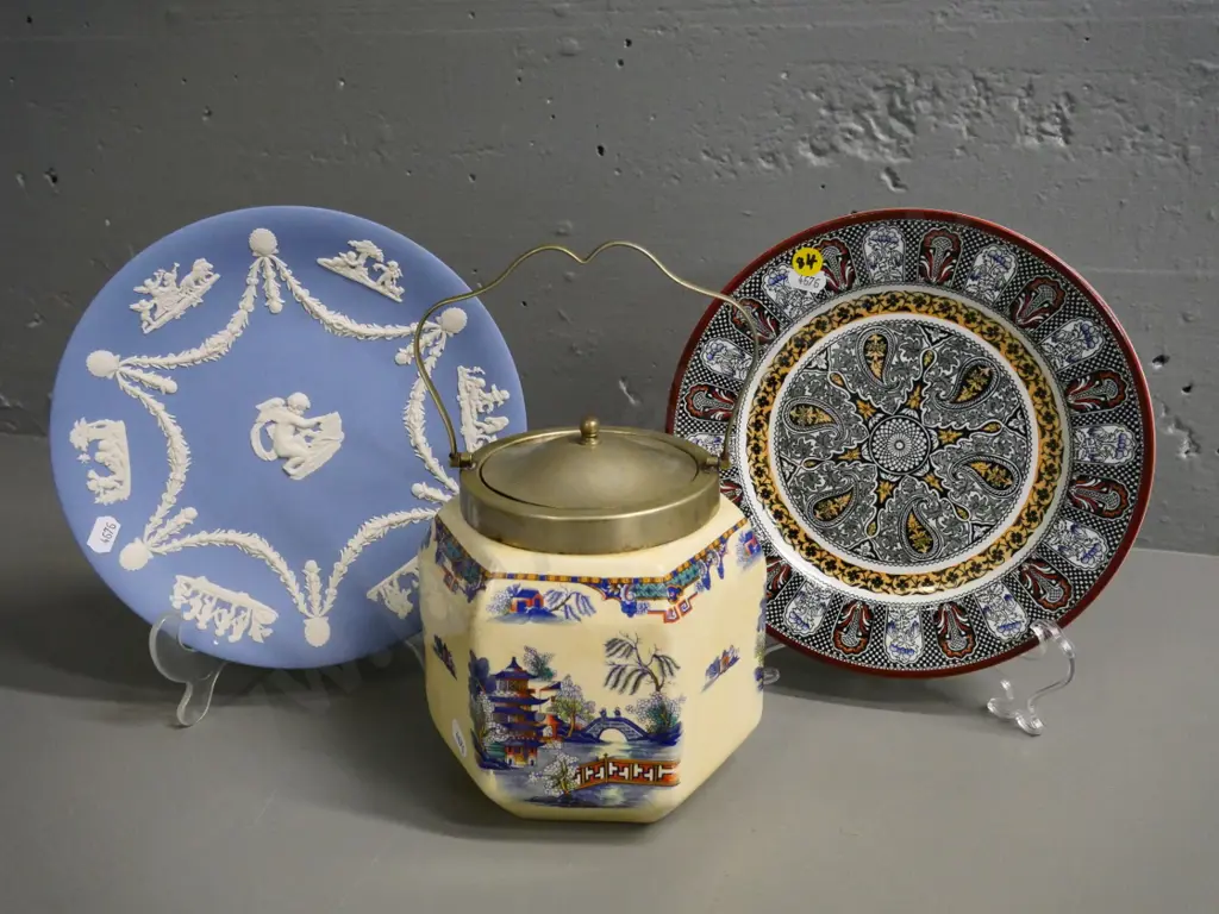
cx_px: 610
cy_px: 457
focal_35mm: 36
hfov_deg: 51.4
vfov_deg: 39.7
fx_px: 1268
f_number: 5.6
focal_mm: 18
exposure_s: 1/125
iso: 3200
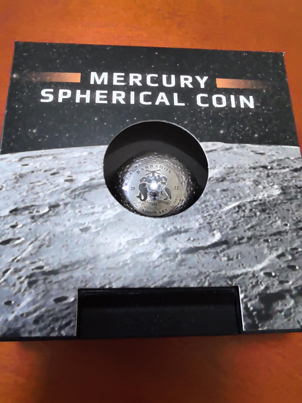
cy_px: 202
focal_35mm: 24
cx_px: 151
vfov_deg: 71.6
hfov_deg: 56.8
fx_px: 279
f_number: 2.2
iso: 400
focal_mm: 1.68
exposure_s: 1/25
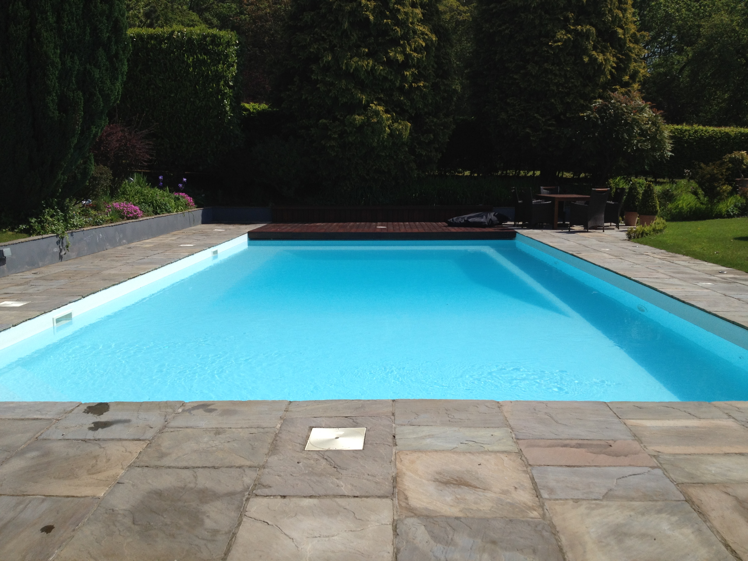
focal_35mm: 35
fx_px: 756
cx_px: 374
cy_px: 280
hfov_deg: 52.6
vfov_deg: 40.7
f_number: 2.4
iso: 64
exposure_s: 1/2907
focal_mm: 4.28
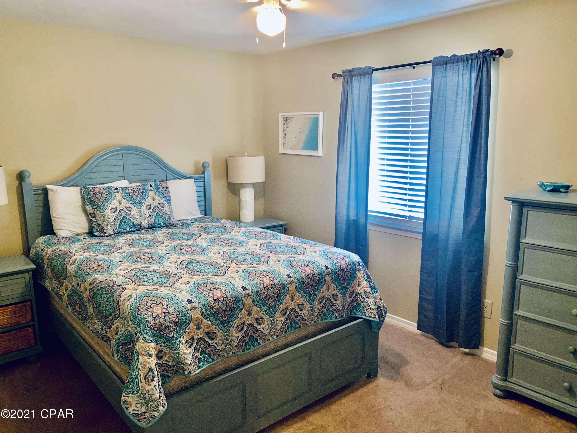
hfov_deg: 67.3
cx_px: 288
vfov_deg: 53.1
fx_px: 433
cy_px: 216
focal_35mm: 26
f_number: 1.8
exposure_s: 1/15
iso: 64
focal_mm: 4.25
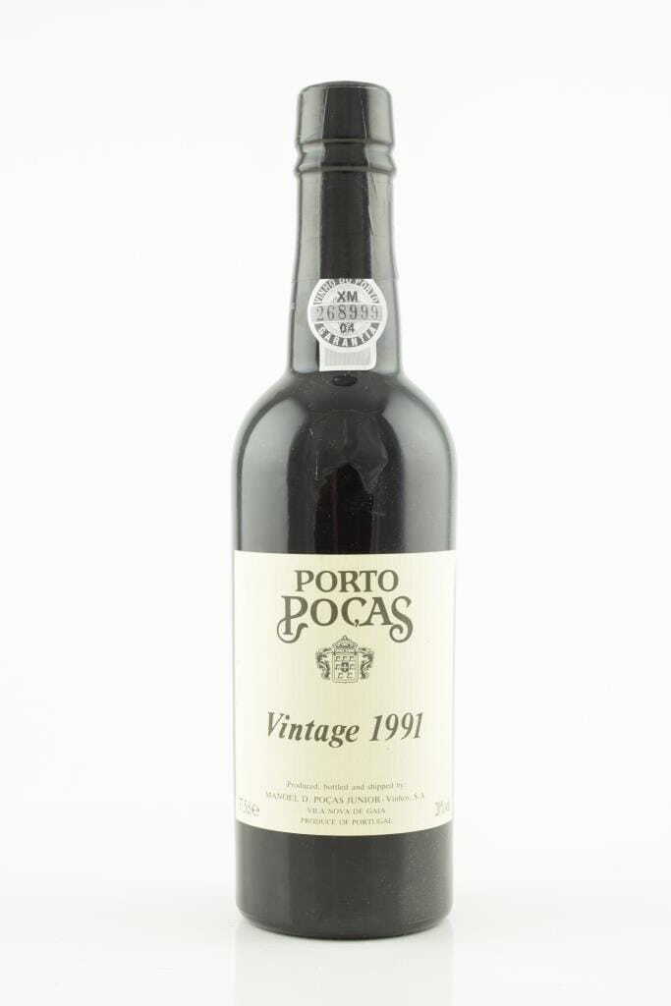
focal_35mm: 60
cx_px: 336
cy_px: 503
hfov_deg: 22.6
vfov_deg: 33.4
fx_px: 1677
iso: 100
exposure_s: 1/13
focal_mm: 40
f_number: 8
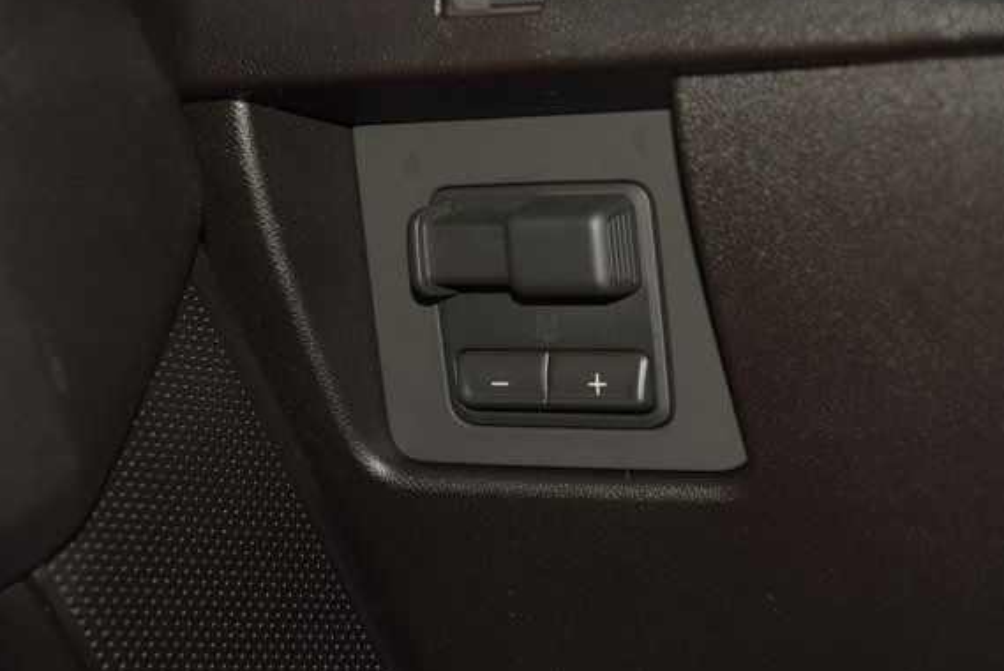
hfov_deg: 17.3
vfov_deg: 11.6
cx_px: 551
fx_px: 3292
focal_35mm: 118
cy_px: 324
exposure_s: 1/125
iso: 100
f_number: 8
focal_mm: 70
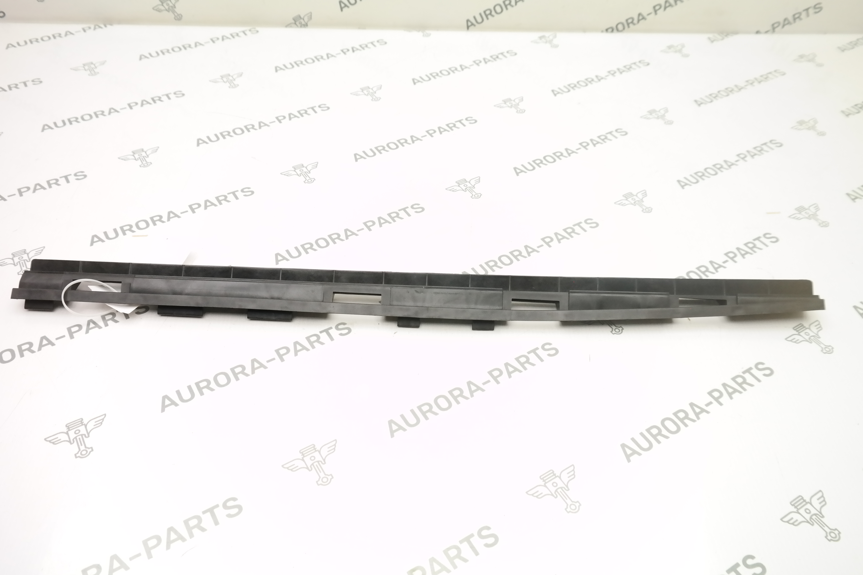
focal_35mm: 29
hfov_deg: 63.7
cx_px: 432
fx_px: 695
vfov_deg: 45.0
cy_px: 288
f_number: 6.3
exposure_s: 1/250
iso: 1600
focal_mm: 19
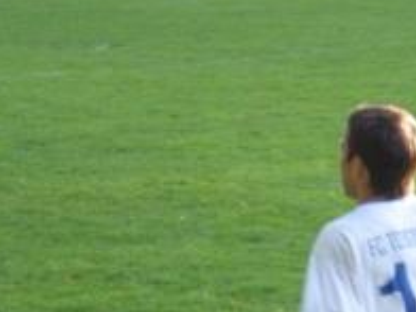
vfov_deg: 5.7
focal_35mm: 261
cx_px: 333
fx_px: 3137
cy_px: 301
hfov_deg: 7.6
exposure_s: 1/125
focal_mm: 18.9
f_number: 5.9
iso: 485
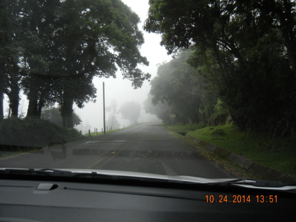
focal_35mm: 30
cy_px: 111
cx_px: 148
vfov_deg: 46.8
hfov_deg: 60.0
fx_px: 257
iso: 160
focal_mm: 5.4
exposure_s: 1/320
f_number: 3.5
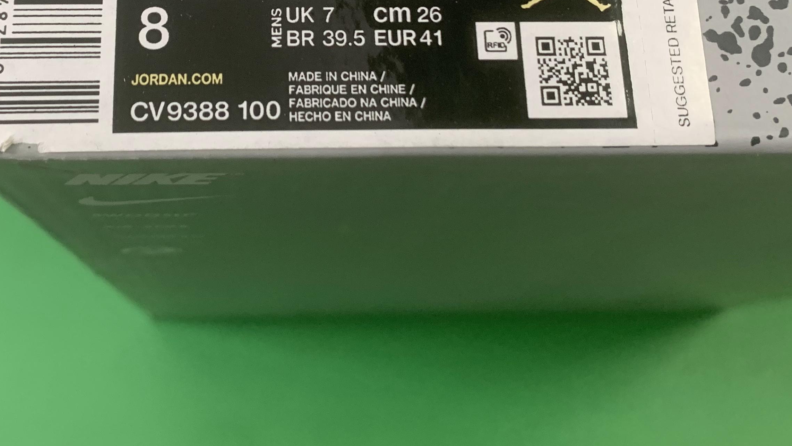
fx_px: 1050
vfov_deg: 22.9
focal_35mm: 50
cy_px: -10
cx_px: 295
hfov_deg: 41.0
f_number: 1.8
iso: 160
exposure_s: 1/60
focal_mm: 4.25
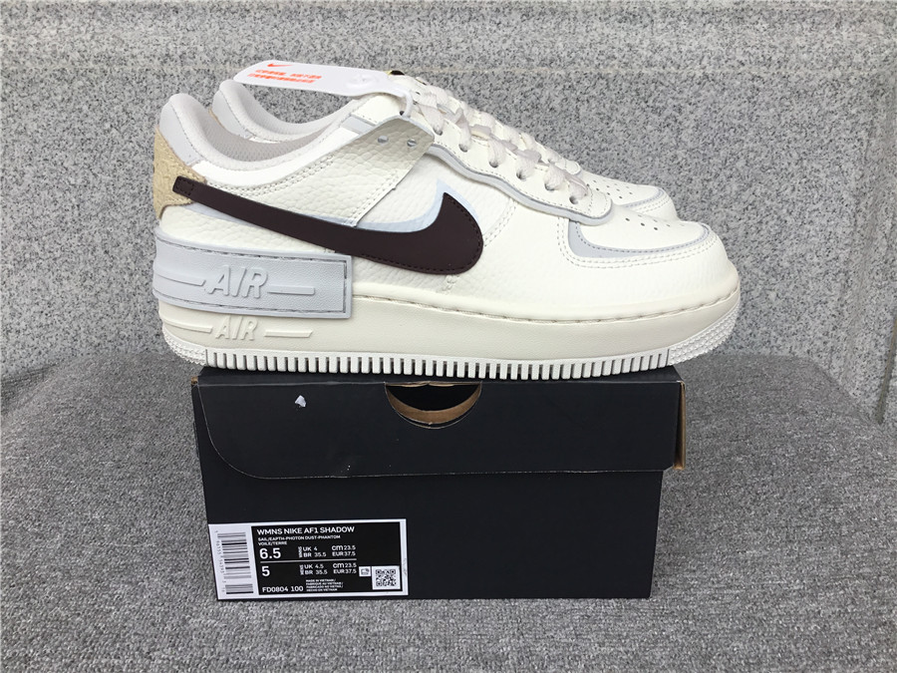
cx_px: 448
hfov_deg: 58.4
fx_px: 803
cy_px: 336
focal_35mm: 31
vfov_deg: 45.4
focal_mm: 3.3
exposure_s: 1/191
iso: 25
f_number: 2.4
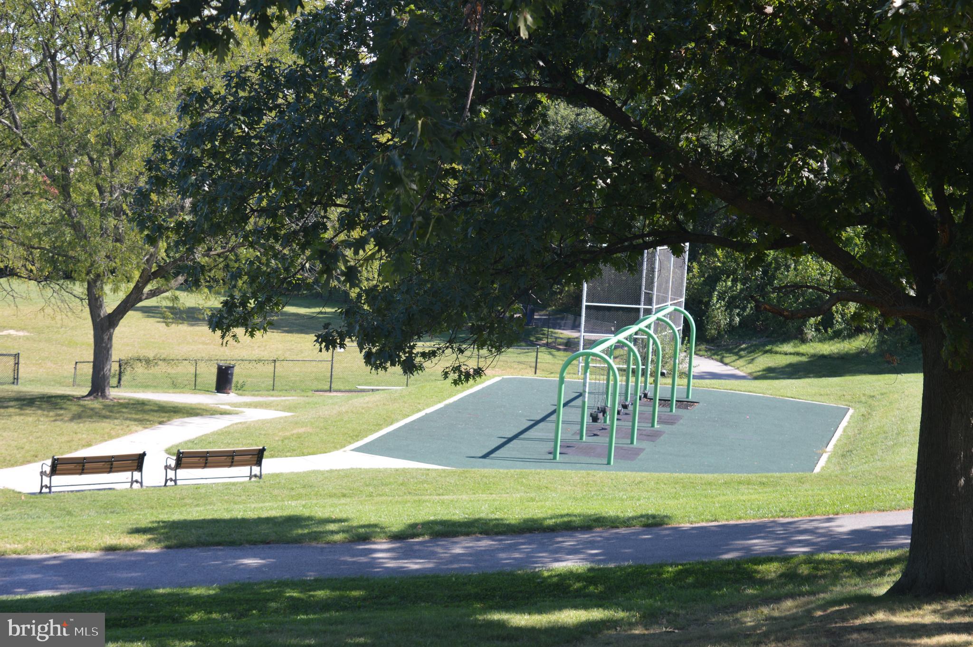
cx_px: 486
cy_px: 324
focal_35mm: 82
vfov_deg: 16.5
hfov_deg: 24.6
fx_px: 2227
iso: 100
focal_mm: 55
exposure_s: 1/125
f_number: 5.6
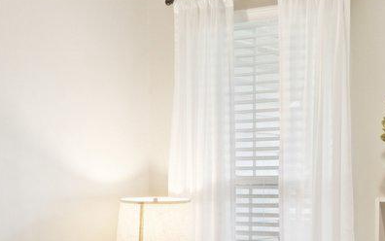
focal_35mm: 79
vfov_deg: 16.5
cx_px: 180
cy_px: 174
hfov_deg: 26.1
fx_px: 829
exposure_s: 1/4
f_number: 8
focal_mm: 10
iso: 250
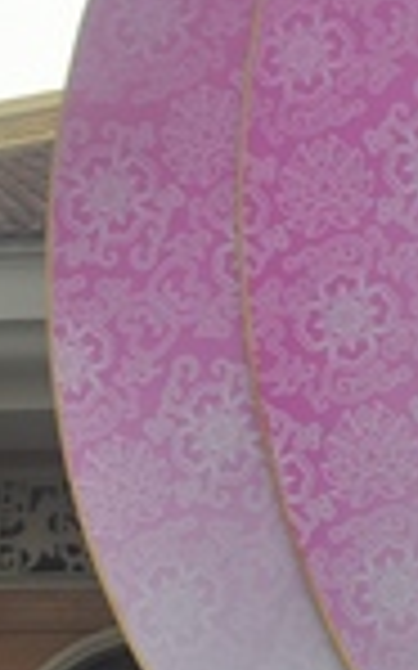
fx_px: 3412
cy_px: 423
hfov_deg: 6.2
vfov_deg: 11.2
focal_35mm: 187
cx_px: 1407
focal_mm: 28
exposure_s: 1/100
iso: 320
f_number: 5.6
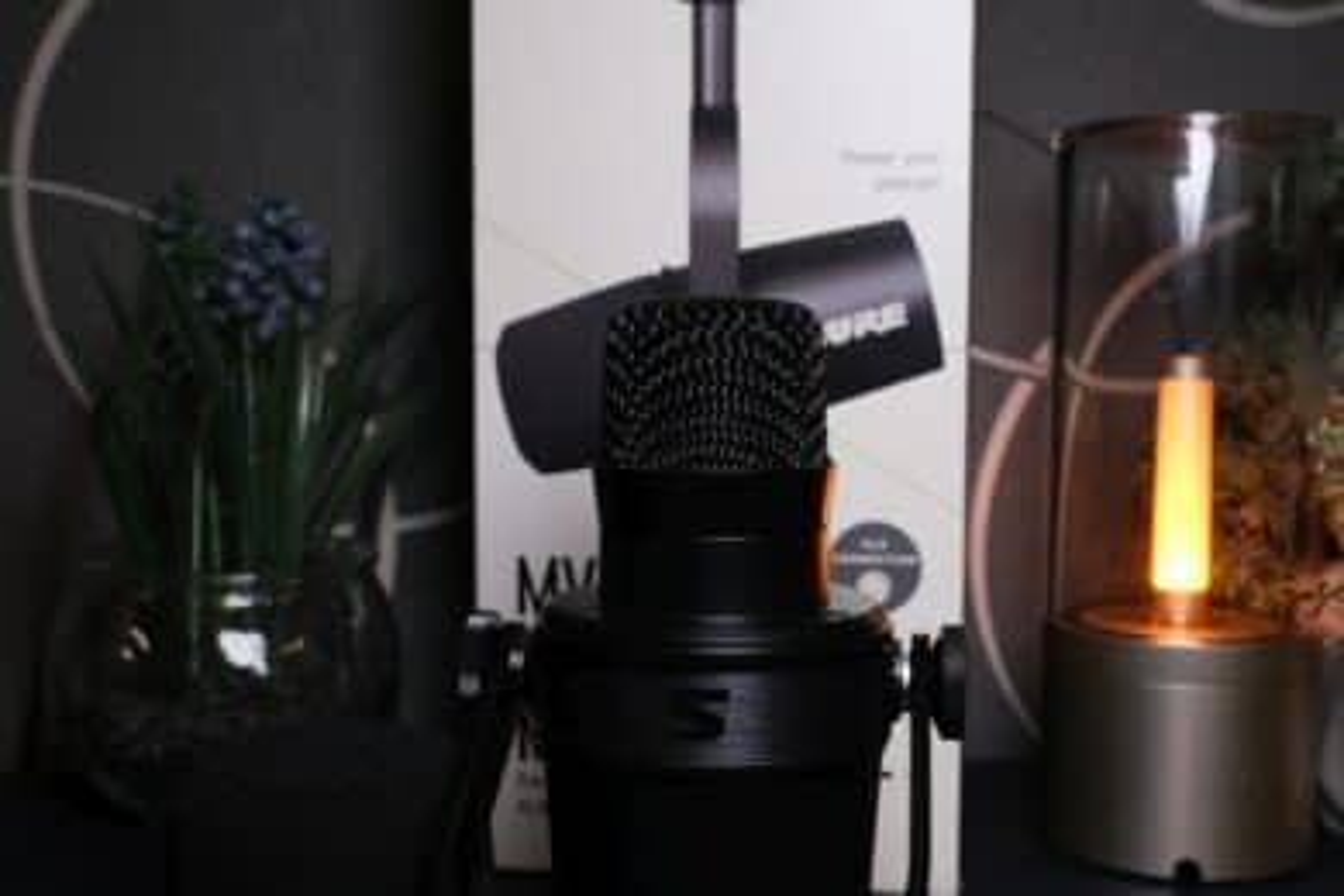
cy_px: 448
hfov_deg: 49.6
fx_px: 1456
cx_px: 672
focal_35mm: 39
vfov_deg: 34.2
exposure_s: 1/38
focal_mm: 25.7
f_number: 8
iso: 640
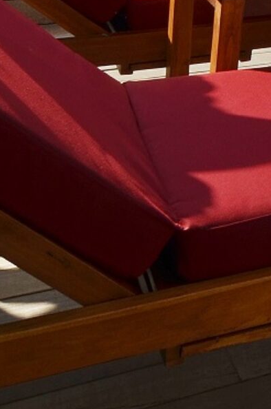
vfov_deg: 20.4
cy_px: -258
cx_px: 516
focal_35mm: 80
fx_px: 911
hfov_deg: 14.5
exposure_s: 1/125
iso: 100
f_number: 10
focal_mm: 11
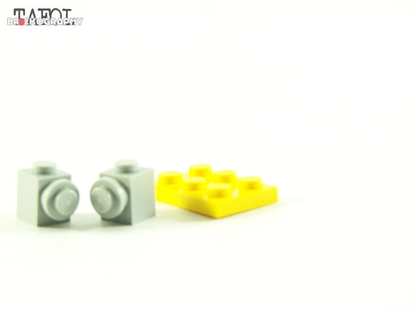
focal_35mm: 117
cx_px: 208
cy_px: 156
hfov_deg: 16.8
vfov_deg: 12.7
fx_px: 1409
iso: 400
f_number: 3.6
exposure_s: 1/60
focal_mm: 19.4
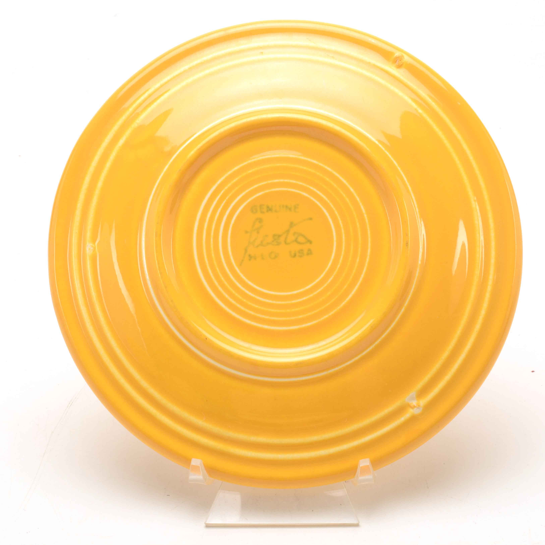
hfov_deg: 21.4
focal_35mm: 81
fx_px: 1443
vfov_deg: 21.4
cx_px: 284
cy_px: 273
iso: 100
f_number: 25
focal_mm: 42
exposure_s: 1/160
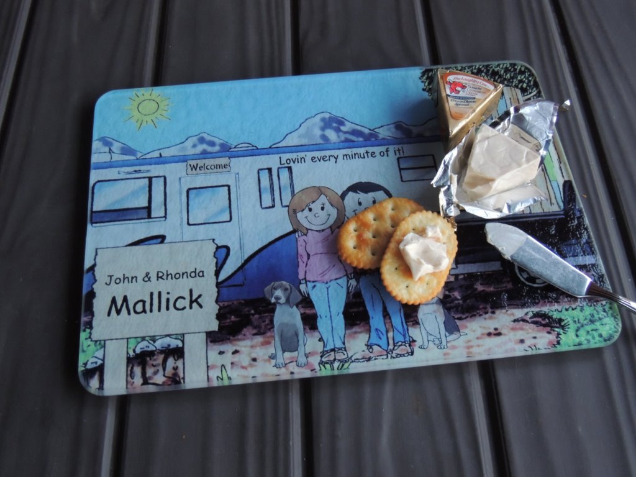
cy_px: 238
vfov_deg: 33.6
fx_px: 790
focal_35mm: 43
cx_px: 318
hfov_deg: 43.9
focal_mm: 7.6
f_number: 3.4
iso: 450
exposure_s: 1/13
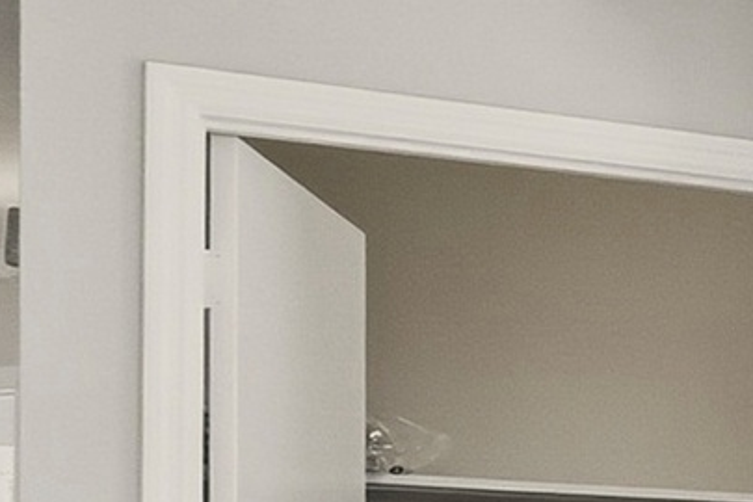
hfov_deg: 12.2
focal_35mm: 111
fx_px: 2322
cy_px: 759
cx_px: 2054
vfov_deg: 11.8
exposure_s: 1/350
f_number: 9
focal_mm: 10
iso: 400
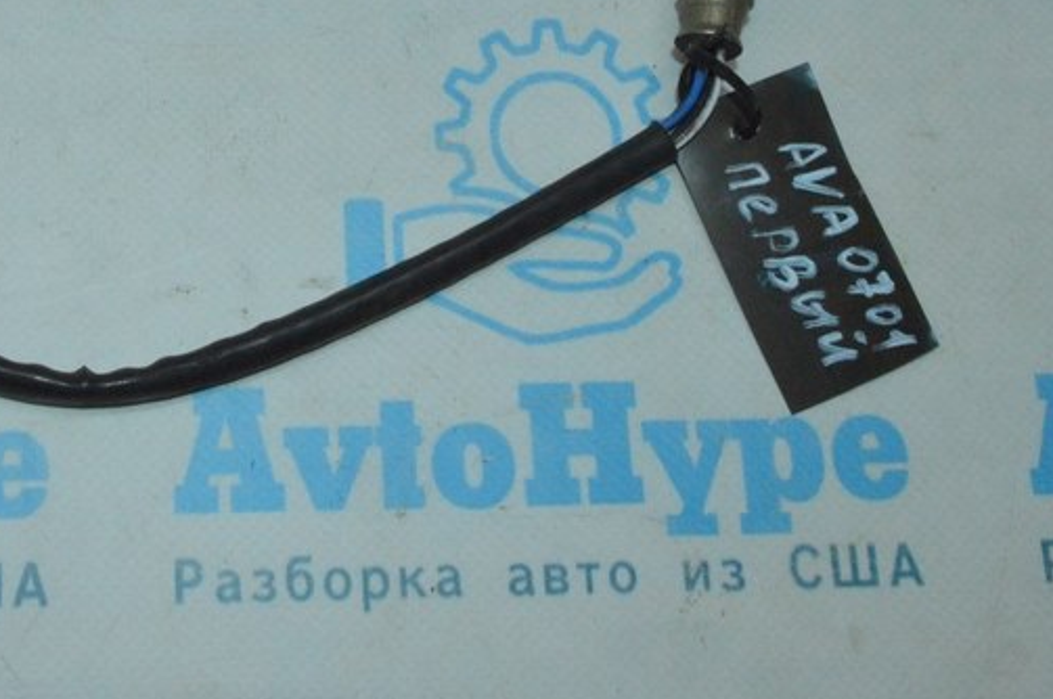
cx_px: 172
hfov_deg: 34.8
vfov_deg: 23.6
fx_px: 1607
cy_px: 20
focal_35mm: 55
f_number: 16
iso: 4000
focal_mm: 18
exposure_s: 1/200
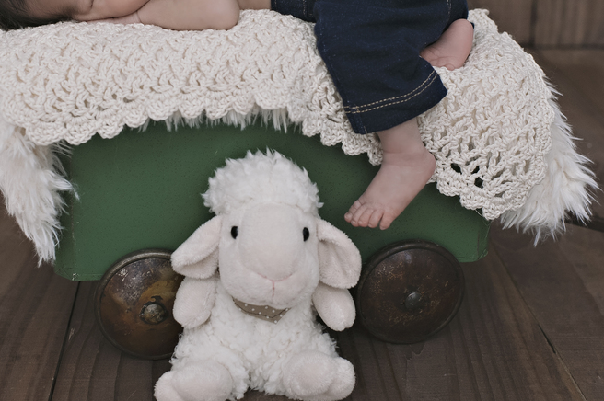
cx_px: 259
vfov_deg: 21.0
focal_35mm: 64
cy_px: 83
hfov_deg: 31.4
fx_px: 1073
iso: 500
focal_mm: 35
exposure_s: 1/200
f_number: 4
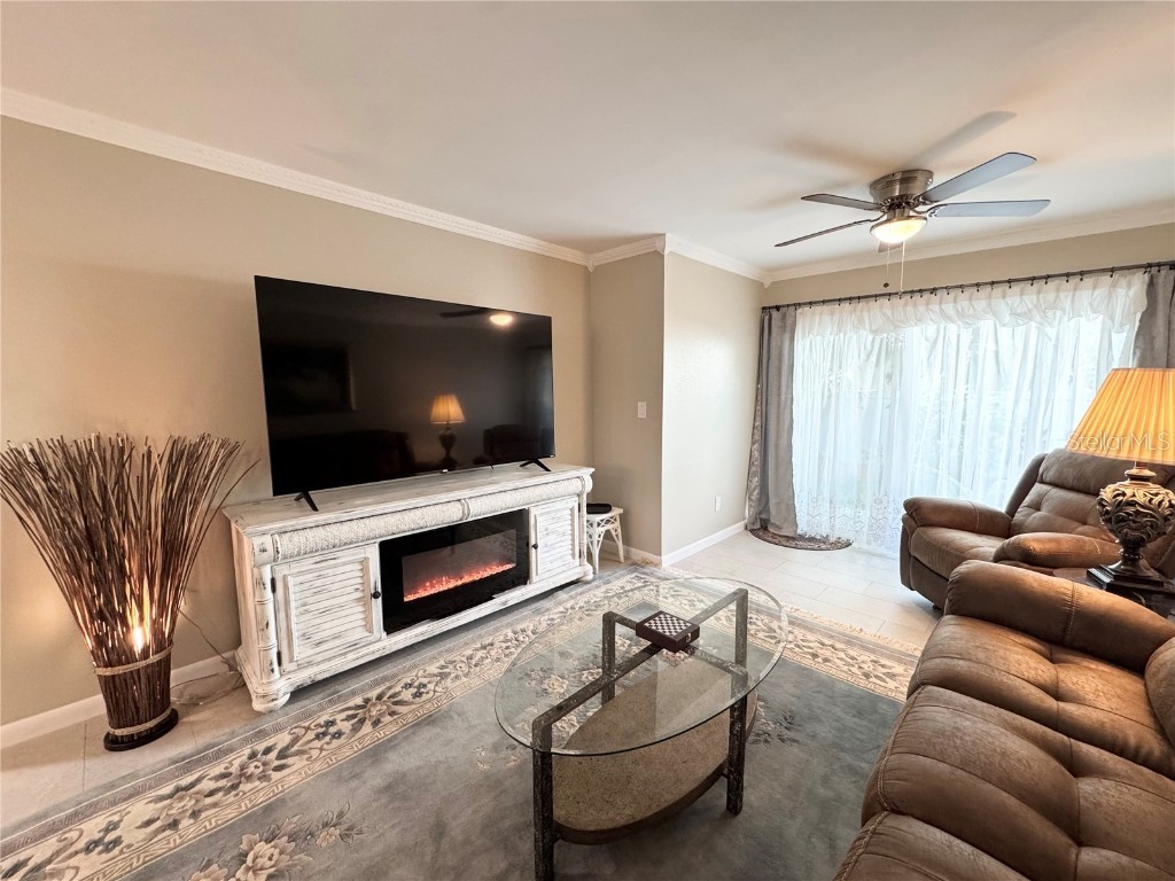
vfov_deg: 85.7
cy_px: 440
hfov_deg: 102.1
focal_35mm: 14
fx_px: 475
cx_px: 588
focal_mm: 2.22
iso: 250
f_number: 2.2
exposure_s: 1/60
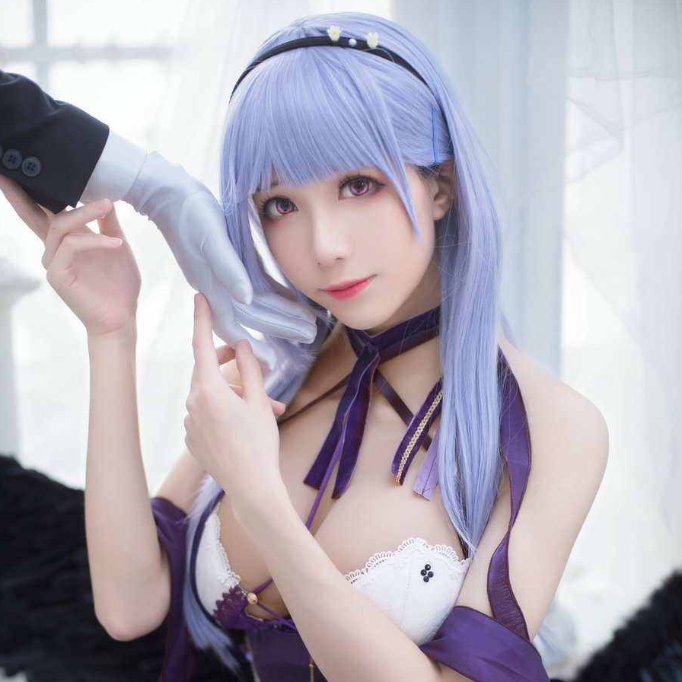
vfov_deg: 26.6
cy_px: 492
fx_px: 1427
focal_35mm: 64
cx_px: 340
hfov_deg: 26.9
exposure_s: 1/200
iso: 200
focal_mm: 50
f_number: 2.5
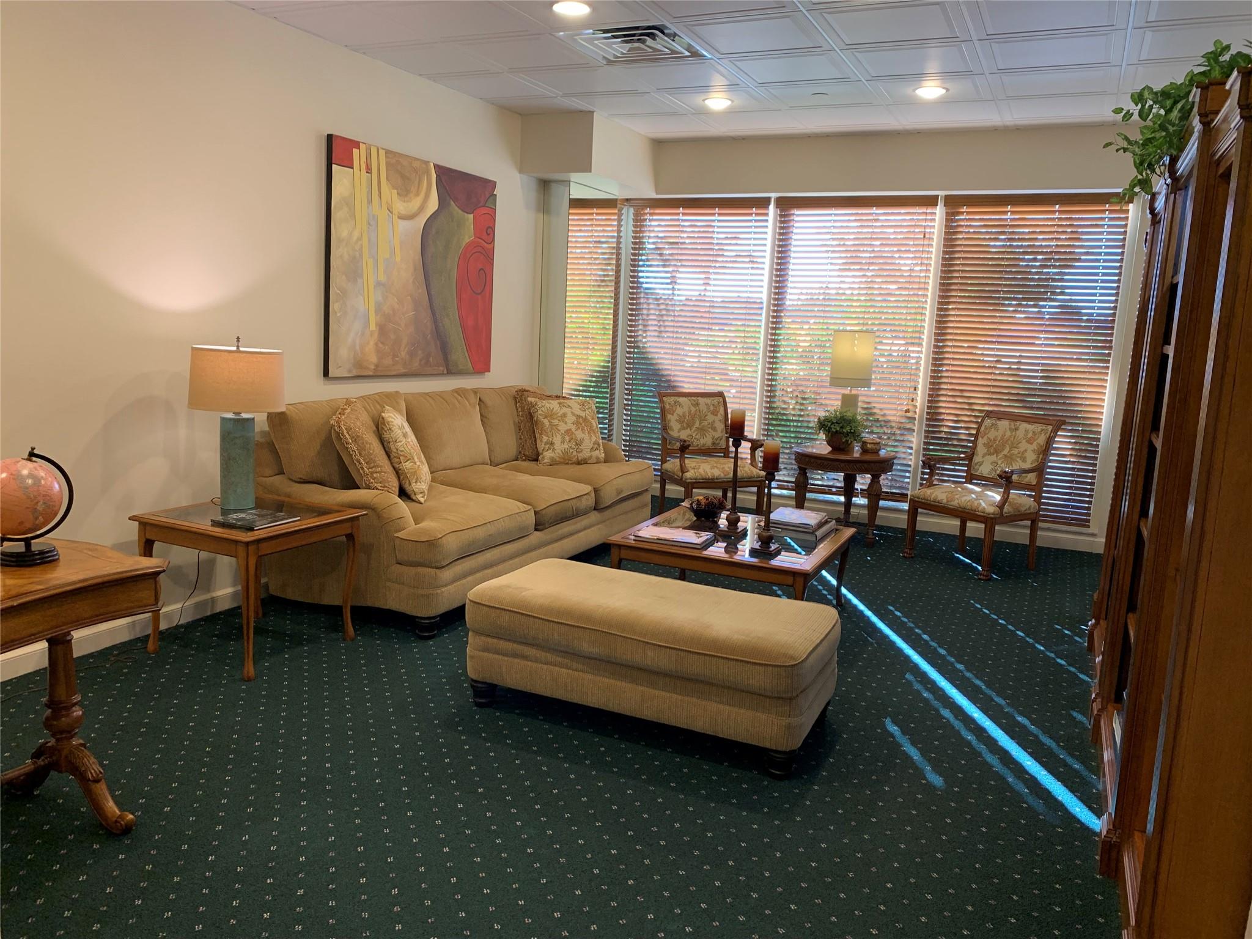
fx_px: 940
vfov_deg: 53.1
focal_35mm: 26
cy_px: 470
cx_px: 626
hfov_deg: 67.3
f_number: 1.8
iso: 80
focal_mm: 4.25
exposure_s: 1/60
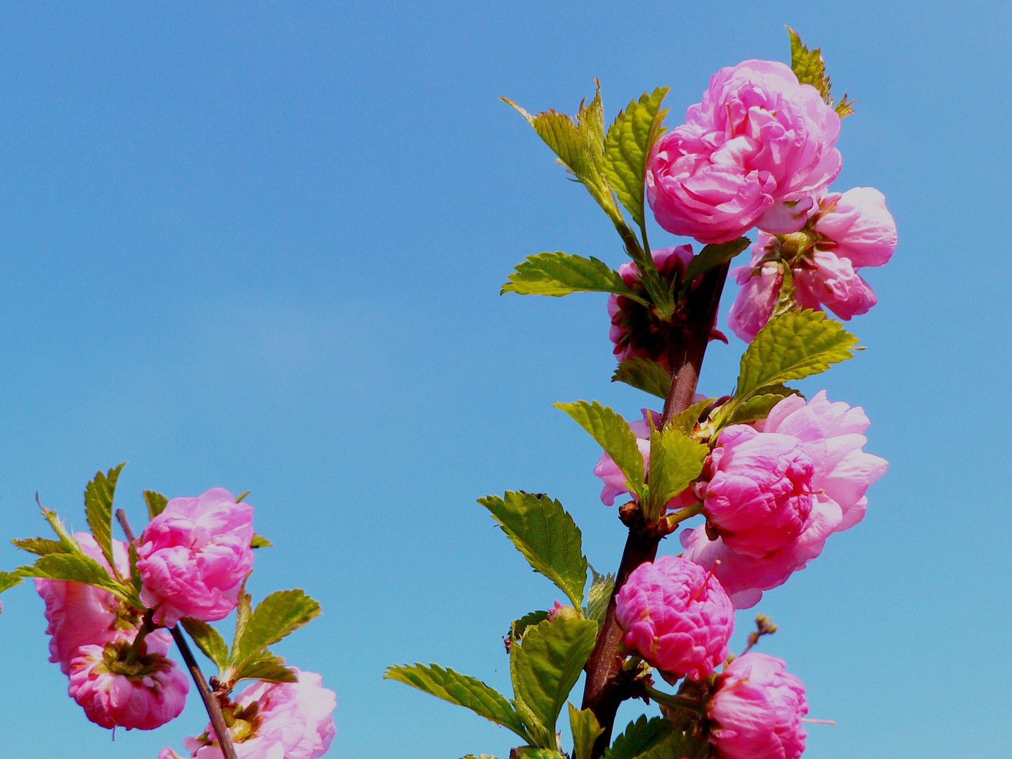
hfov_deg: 51.4
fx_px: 1052
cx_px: 506
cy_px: 380
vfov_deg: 39.7
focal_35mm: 36
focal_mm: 6
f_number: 4.5
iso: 100
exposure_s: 1/400
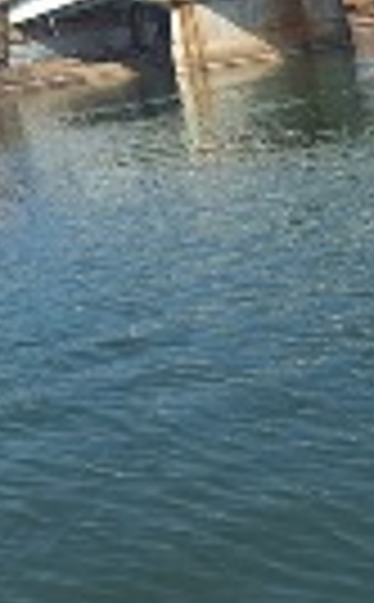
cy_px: 36
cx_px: 9
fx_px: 1198
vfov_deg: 27.1
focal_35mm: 73
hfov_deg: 17.4
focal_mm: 5.54
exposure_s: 1/1429
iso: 40
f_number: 1.8
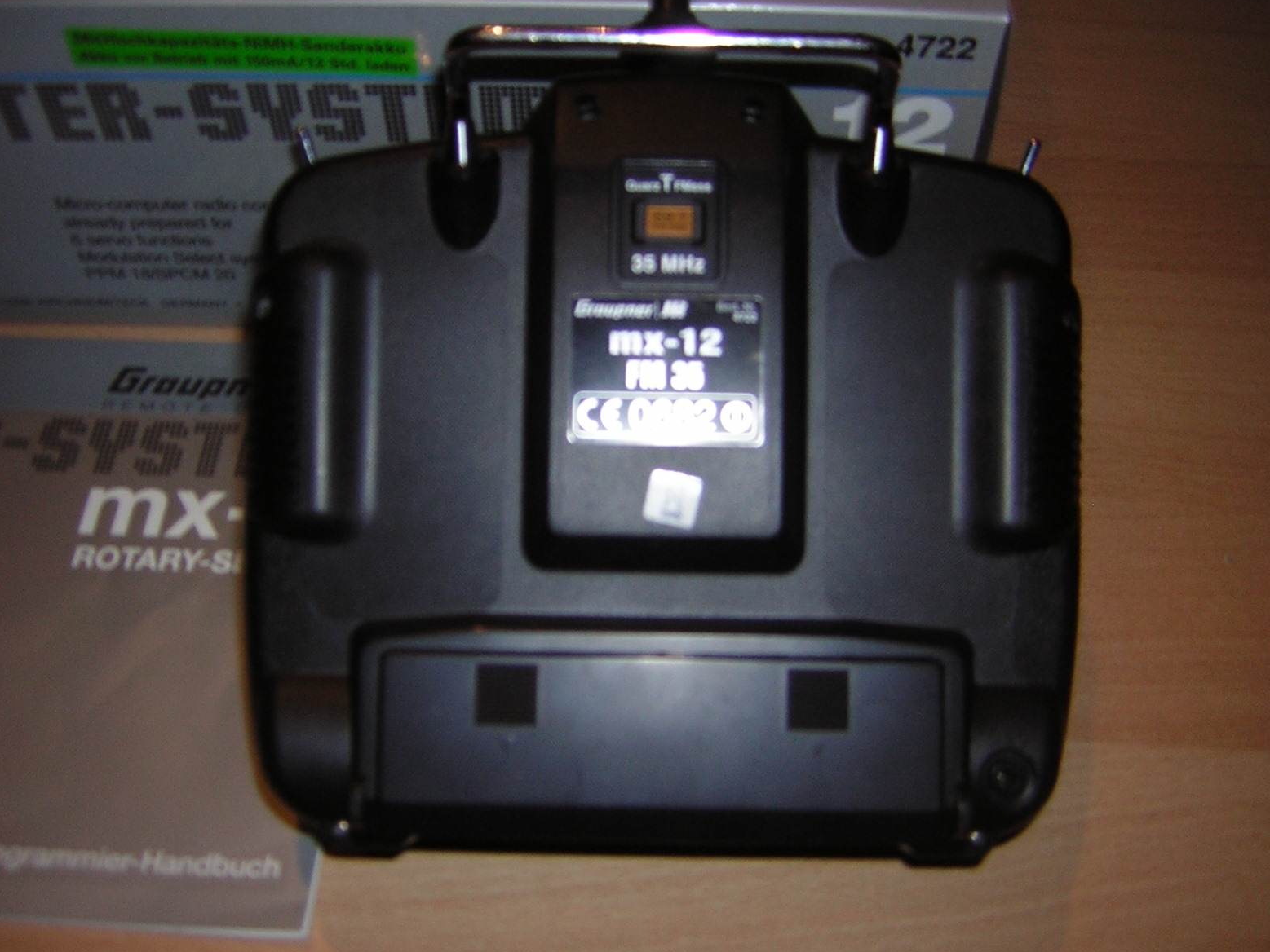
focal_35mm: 37
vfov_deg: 38.7
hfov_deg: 50.1
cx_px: 650
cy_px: 478
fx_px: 1358
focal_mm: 4.7
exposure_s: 1/60.1
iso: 50
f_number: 2.6
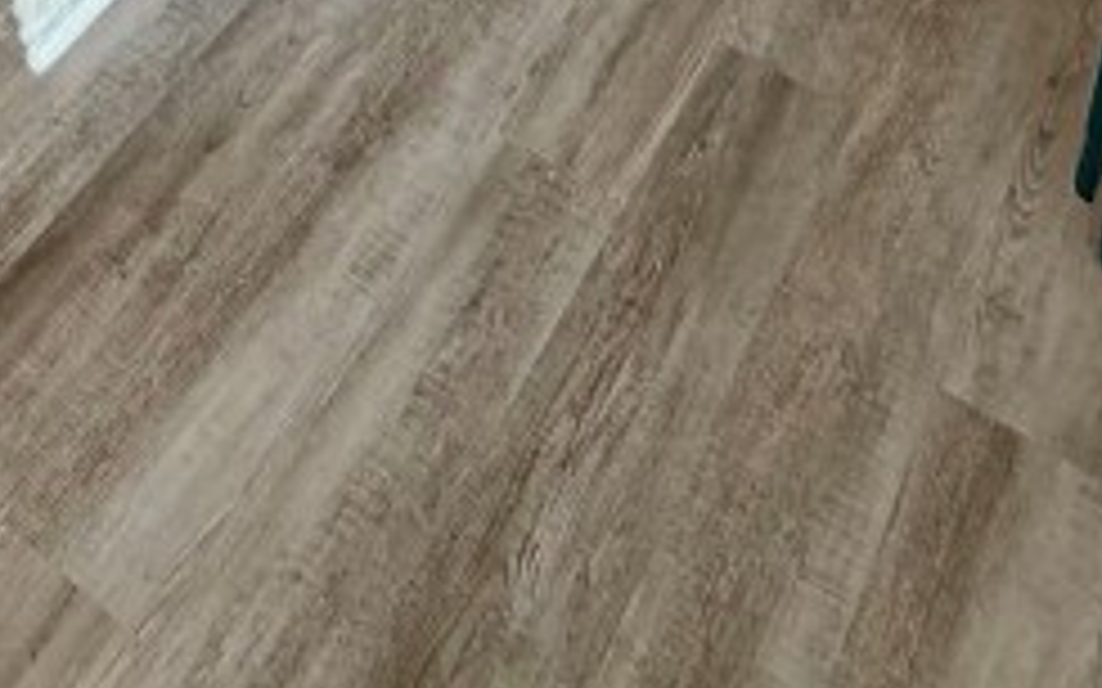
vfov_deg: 14.2
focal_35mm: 62
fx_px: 1862
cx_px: 90
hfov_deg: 31.3
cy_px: -967
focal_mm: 2.22
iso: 80
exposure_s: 1/121
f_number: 2.2
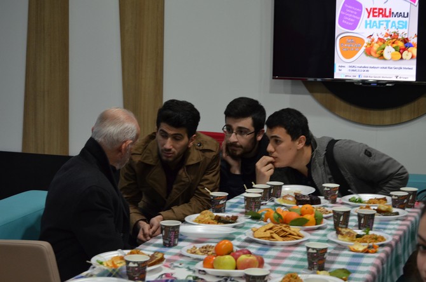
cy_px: 141
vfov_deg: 16.5
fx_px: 974
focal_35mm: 82
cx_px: 213
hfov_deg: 24.7
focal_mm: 55
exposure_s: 1/30
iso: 1100
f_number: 5.6
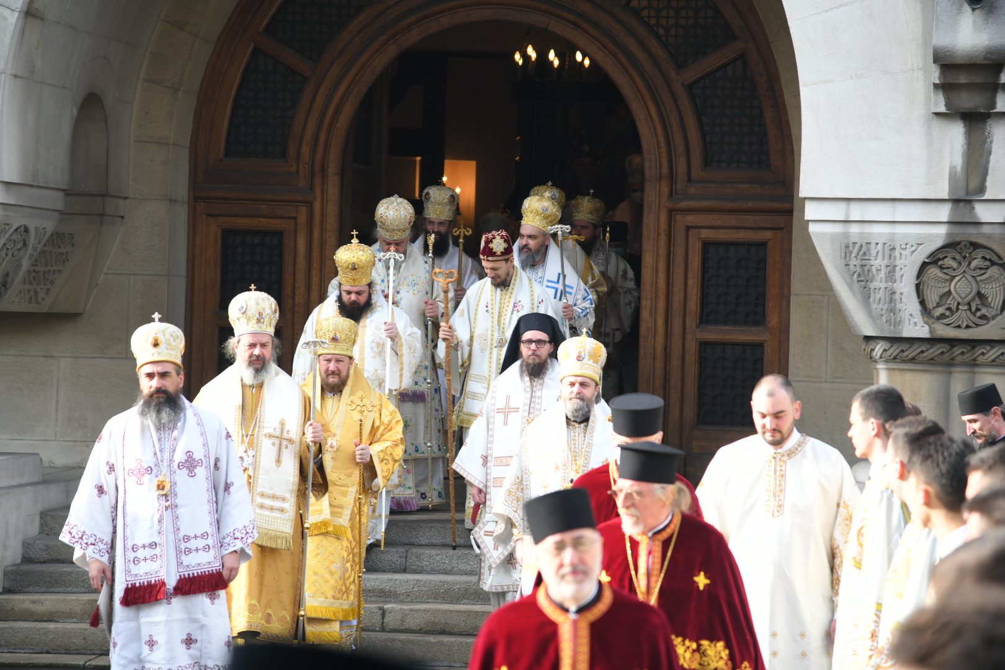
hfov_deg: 17.1
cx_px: 502
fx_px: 3350
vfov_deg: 11.4
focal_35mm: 120
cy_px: 335
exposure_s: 1/400
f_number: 4
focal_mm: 120
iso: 400
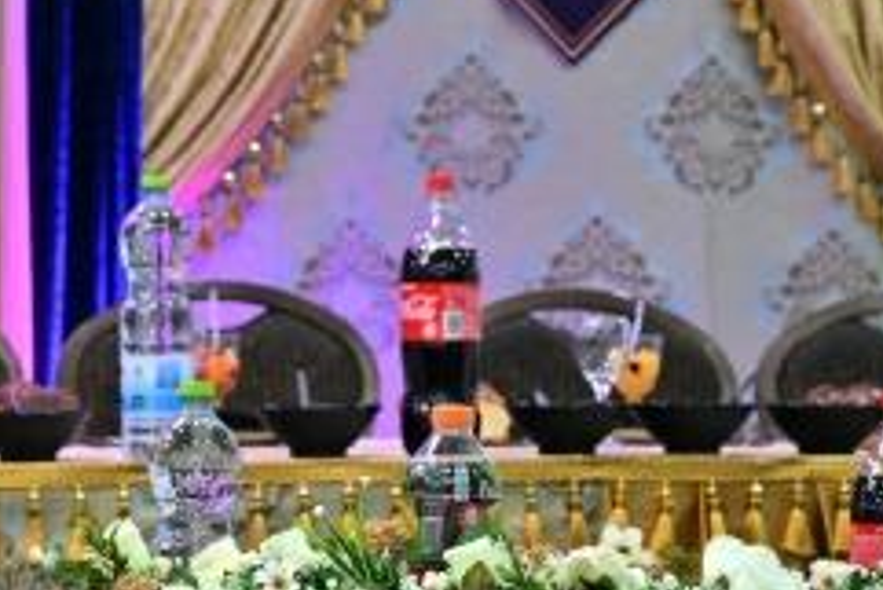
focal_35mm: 336
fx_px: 8246
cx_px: -824
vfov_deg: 4.1
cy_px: 262
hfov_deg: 6.0
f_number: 4
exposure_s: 1/250
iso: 400
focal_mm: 79
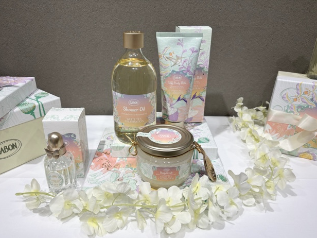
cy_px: 123
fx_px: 247
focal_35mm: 27
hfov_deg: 65.3
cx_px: 154
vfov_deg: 51.3
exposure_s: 1/408
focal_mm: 5.96
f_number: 1.6
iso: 50
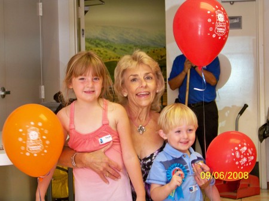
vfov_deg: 19.9
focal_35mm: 74
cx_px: 134
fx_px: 575
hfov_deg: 26.3
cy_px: 100
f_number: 3.2
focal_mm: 14.6
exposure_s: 1/40
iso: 160
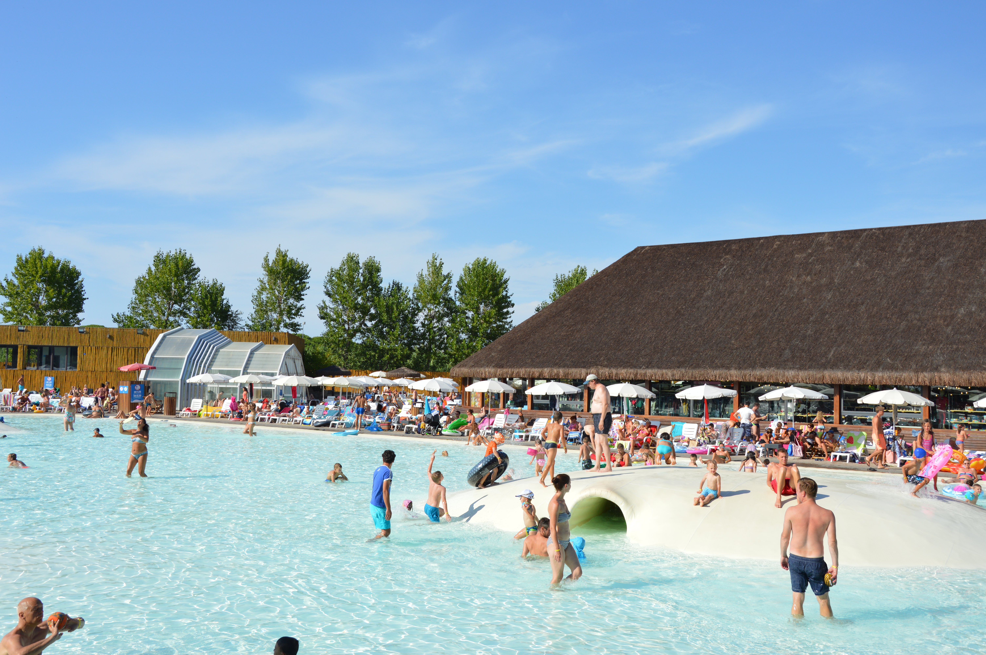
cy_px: 328
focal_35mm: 36
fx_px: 985
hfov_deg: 53.2
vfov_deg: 36.8
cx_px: 493
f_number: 9
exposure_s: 1/320
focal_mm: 24
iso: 100
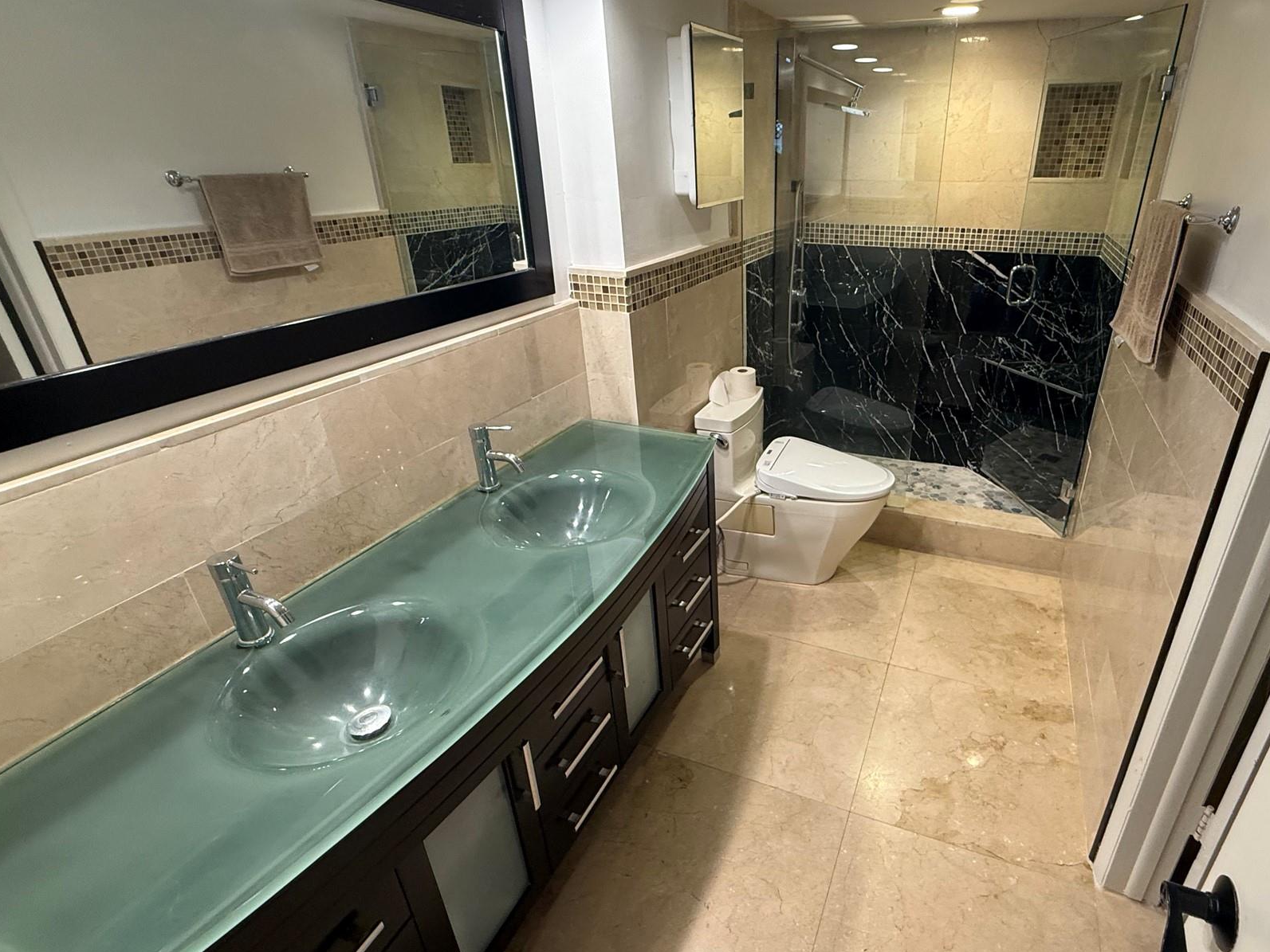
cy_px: 471
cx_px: 761
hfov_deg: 86.7
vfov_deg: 71.6
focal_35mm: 18
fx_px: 660
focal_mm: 2.22
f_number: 2.2
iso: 200
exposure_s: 1/60
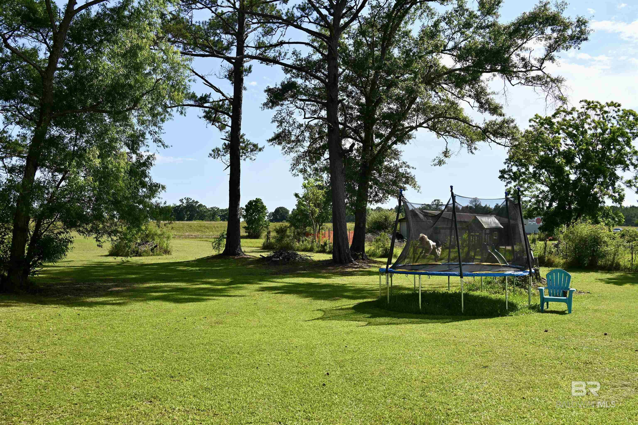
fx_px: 531
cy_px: 212
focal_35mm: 30
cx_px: 319
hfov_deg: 61.9
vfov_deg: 43.6
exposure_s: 1/320
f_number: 6.3
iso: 100
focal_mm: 30
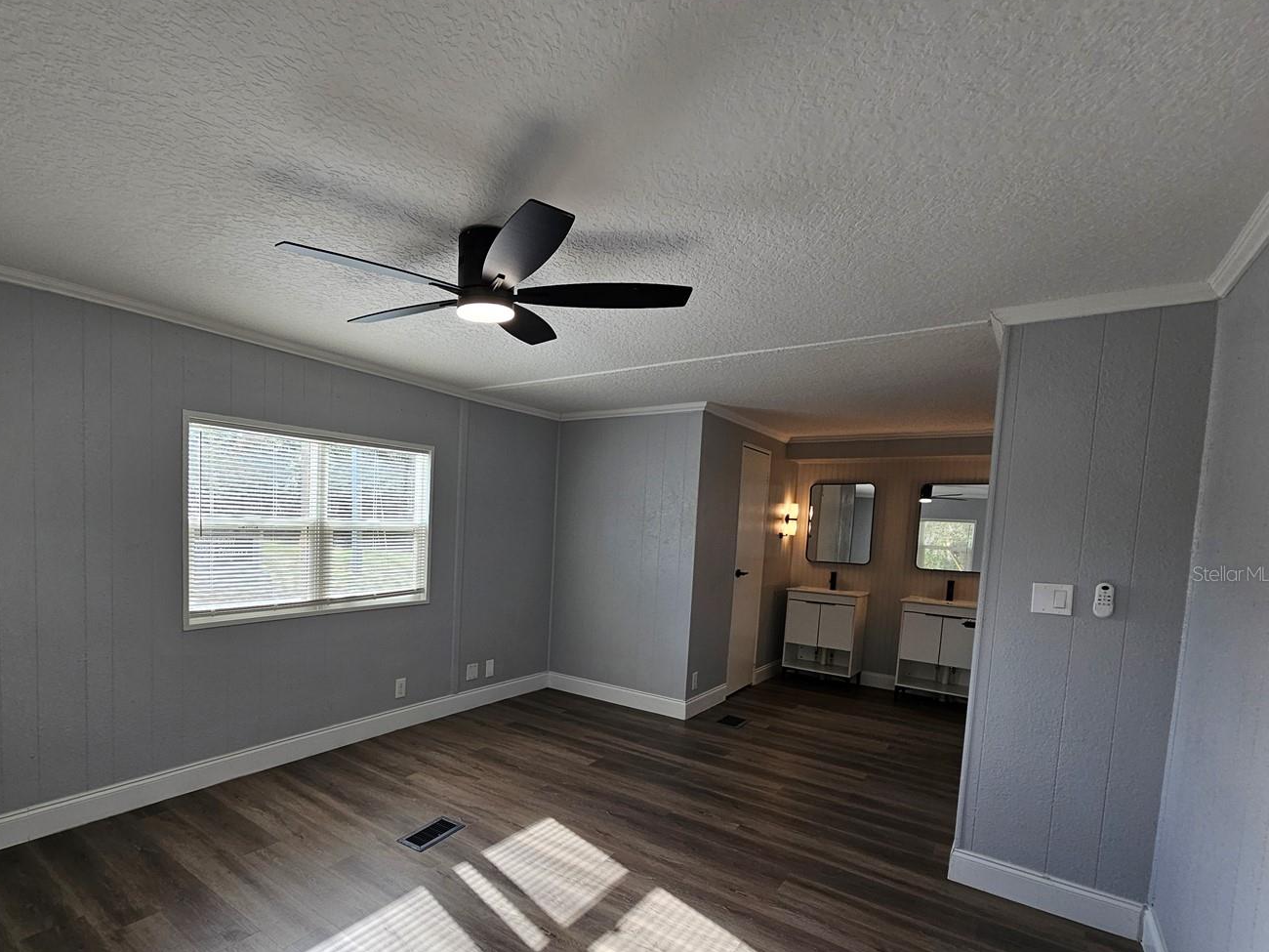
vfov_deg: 77.2
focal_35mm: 16
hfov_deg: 93.2
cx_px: 504
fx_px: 587
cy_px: 573
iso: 125
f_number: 2.2
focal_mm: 2.2
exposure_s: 1/359
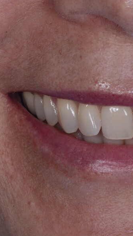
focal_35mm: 250
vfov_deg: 8.6
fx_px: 1565
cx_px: 152
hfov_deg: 4.9
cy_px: 118
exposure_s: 1/100
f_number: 25
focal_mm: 105
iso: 200
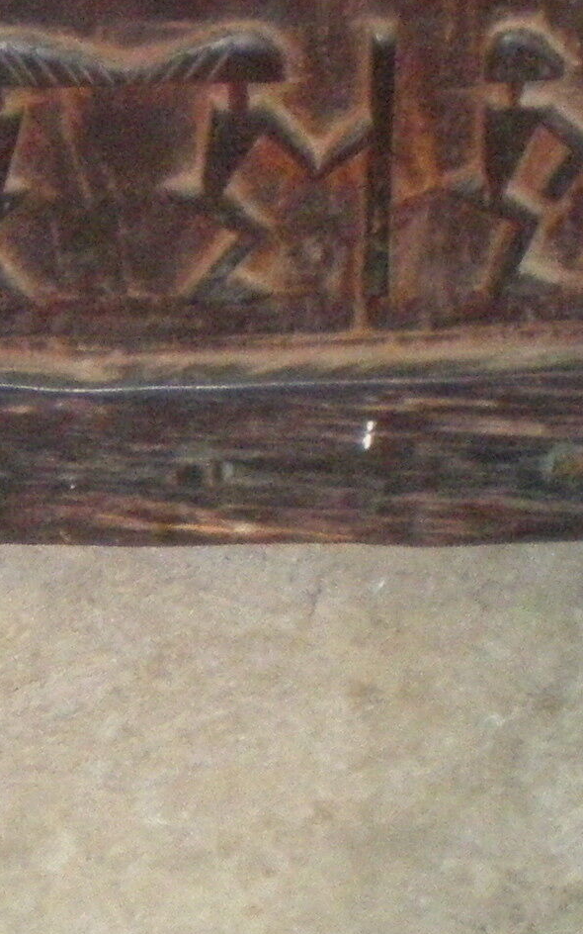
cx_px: -255
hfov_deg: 8.4
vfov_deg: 13.6
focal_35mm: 154
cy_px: 311
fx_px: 3915
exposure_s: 1/50
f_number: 3.5
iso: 800
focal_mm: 7.4
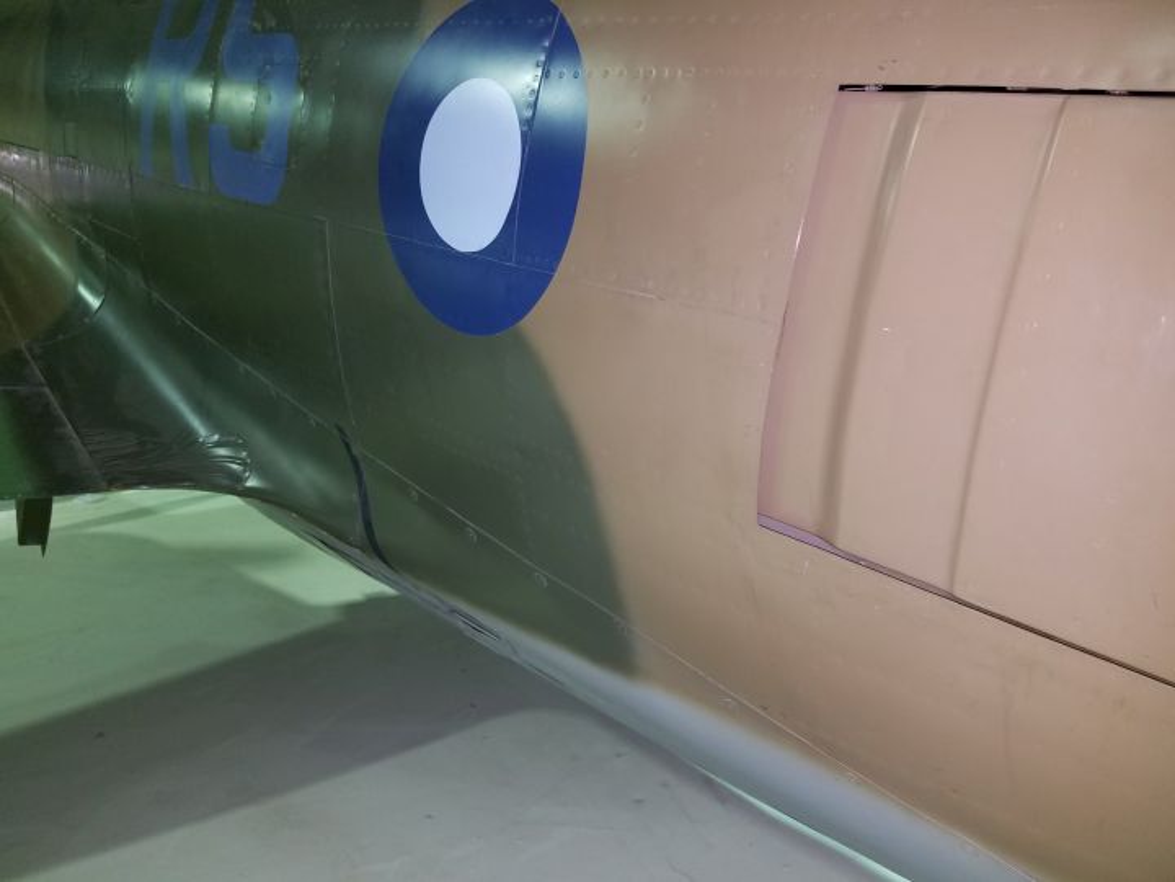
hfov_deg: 67.3
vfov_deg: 53.1
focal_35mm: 26
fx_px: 883
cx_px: 588
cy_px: 441
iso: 125
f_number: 1.7
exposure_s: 1/13
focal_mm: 4.2
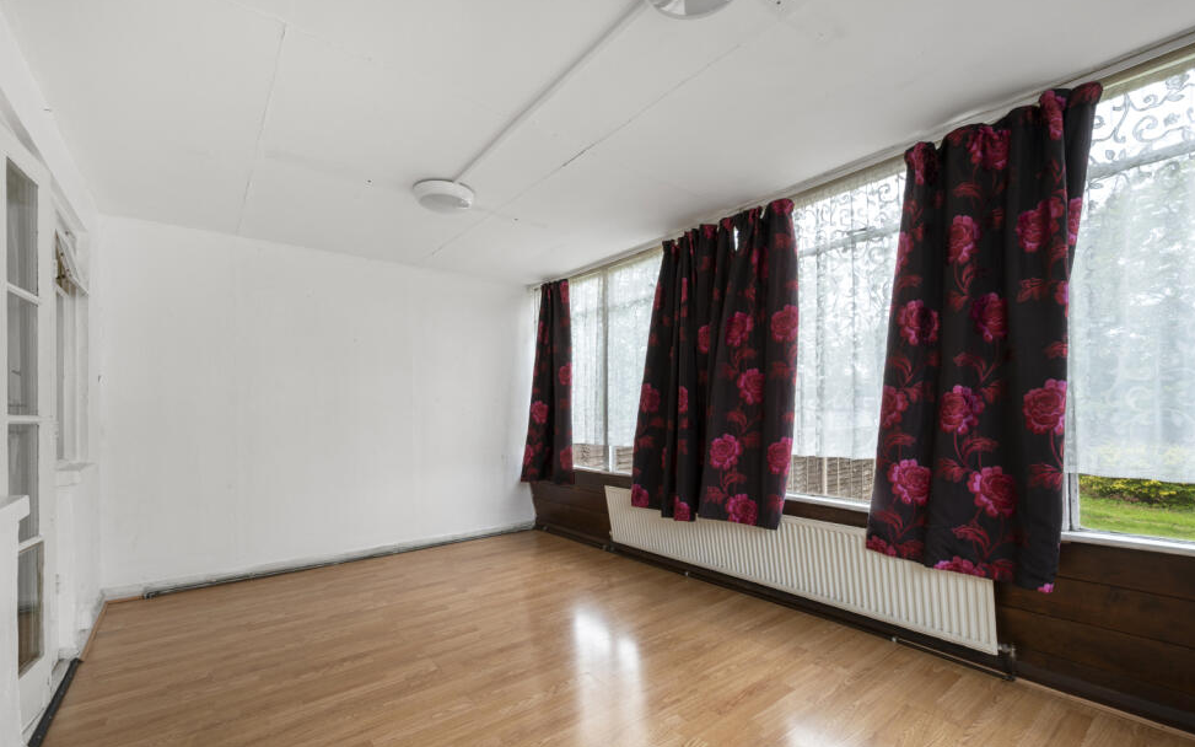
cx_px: 580
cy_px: 411
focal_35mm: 15
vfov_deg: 74.6
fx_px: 488
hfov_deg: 101.4
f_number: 16
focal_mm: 14
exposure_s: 1/10
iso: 200
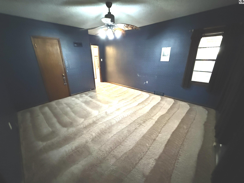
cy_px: 92
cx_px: 122
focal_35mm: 14
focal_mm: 2.22
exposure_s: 1/30
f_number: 2.2
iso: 1250
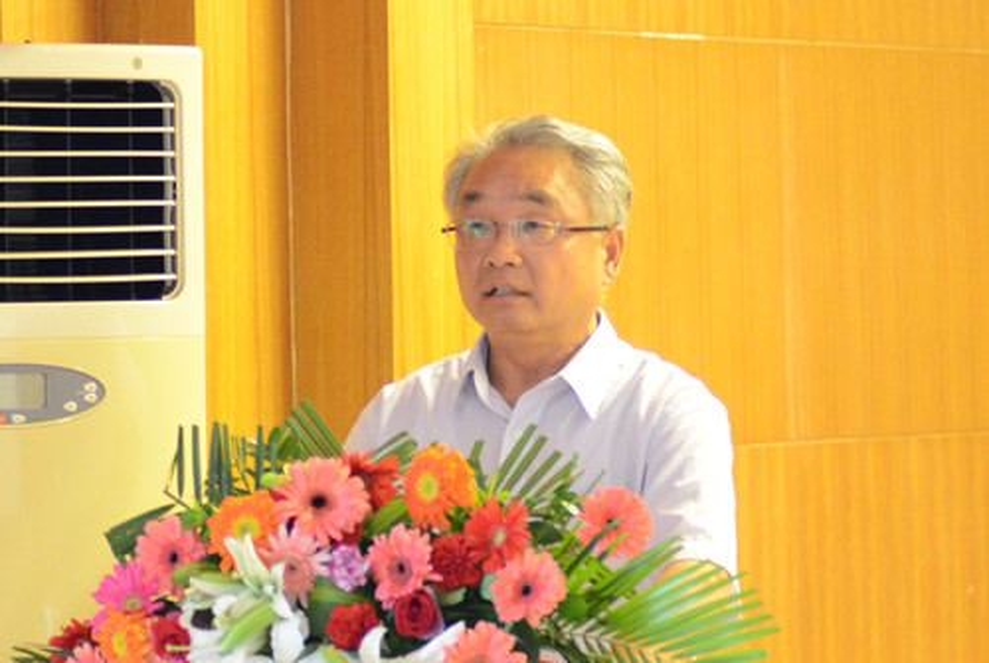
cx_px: 494
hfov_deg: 34.4
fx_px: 1596
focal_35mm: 58
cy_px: 332
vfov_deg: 23.5
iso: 1800
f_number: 2.8
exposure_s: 1/60
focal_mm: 58
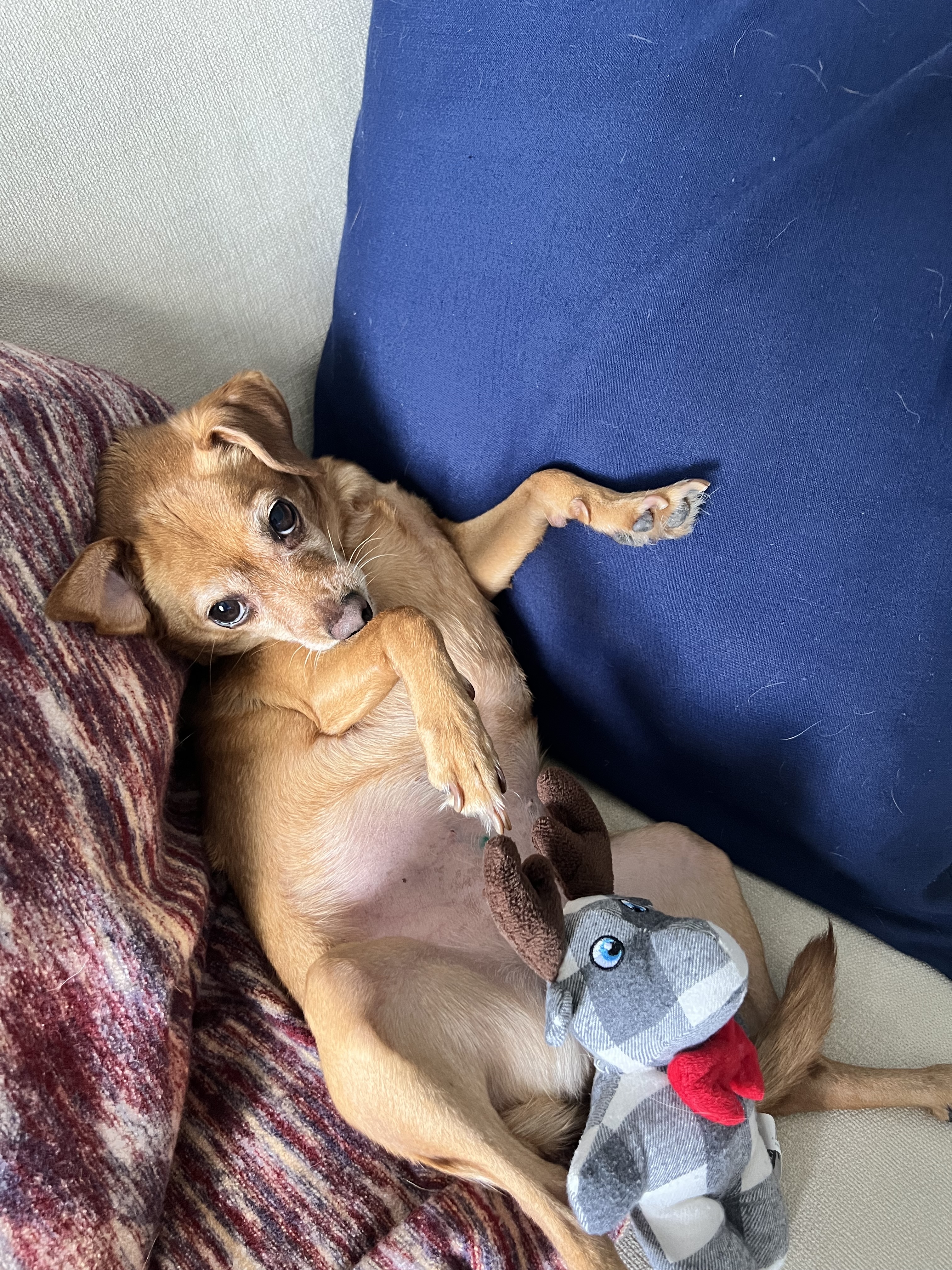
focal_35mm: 26
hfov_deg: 53.1
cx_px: 476
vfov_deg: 67.3
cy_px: 635
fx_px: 953
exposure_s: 1/60
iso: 400
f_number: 1.5
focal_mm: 5.7
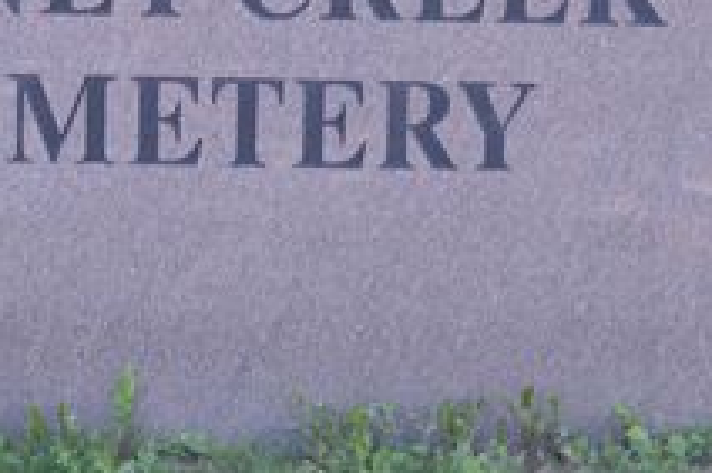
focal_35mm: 110
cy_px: 27
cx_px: 321
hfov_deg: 18.5
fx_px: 2183
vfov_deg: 12.3
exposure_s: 1/125
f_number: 5.6
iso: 180
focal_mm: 25
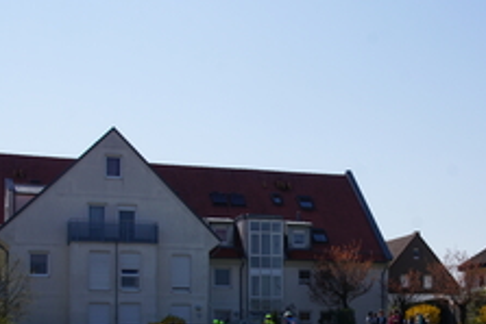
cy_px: 269
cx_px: 340
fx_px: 946
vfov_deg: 19.3
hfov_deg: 28.6
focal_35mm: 70
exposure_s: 1/200
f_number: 10
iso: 100
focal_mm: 26
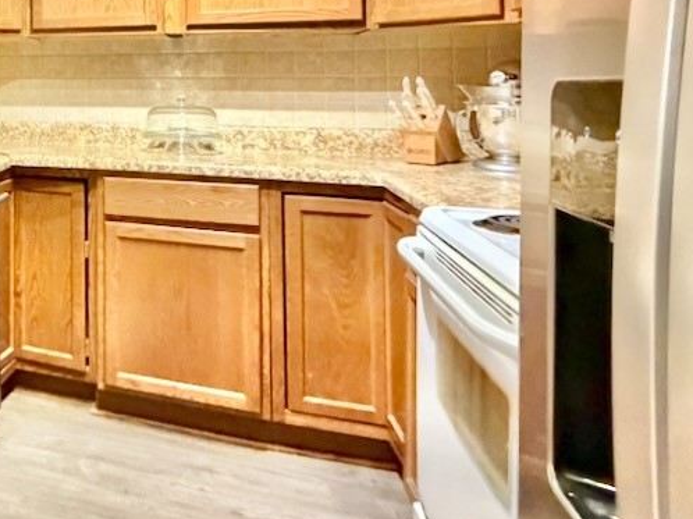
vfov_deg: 37.4
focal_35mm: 36
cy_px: 68
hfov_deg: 40.0
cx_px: -97
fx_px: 720
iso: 1250
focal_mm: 2.22
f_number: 2.2
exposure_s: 1/40
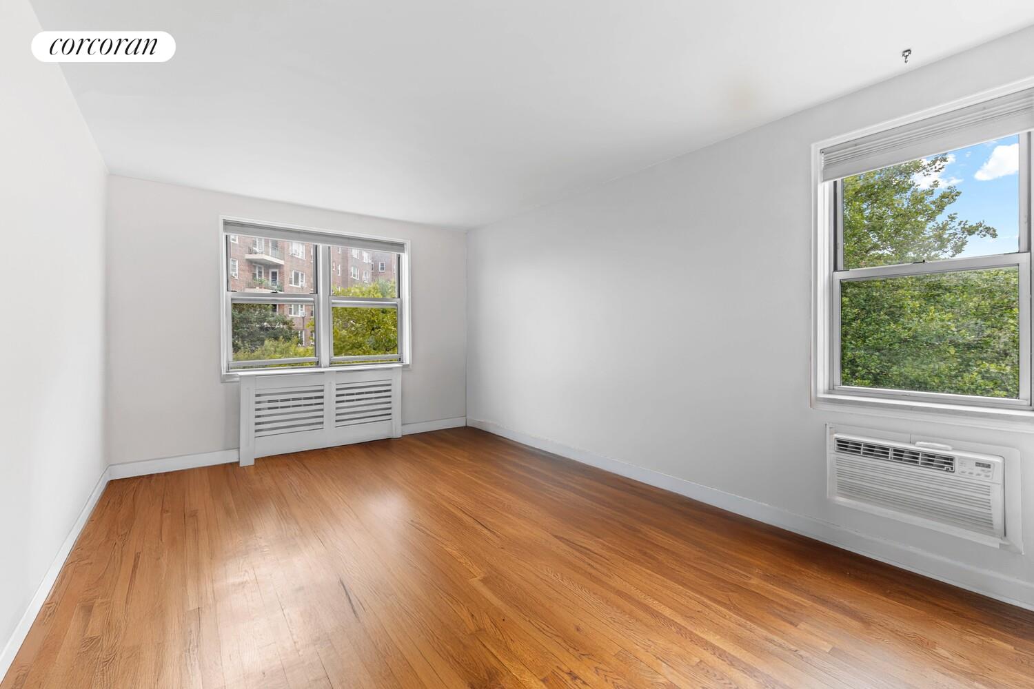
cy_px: 344
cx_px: 517
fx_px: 402
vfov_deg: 81.2
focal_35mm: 14
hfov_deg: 104.3
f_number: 13
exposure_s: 1.6
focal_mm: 14
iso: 100
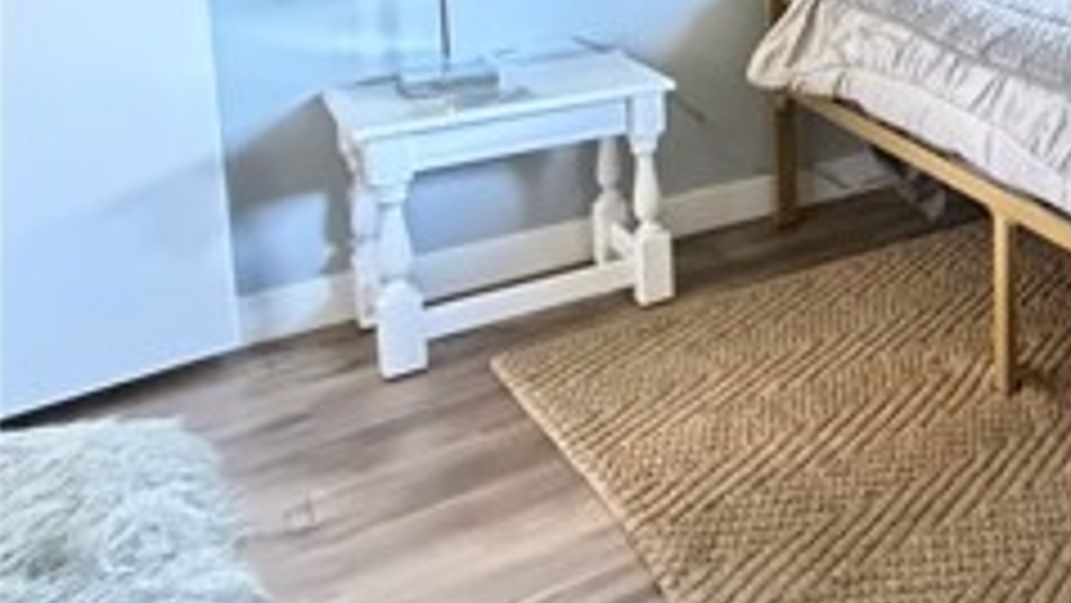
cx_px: 1436
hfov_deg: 33.6
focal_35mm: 41
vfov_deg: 26.3
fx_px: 1165
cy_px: -90
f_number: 2.2
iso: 1600
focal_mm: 2.22
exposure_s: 1/37
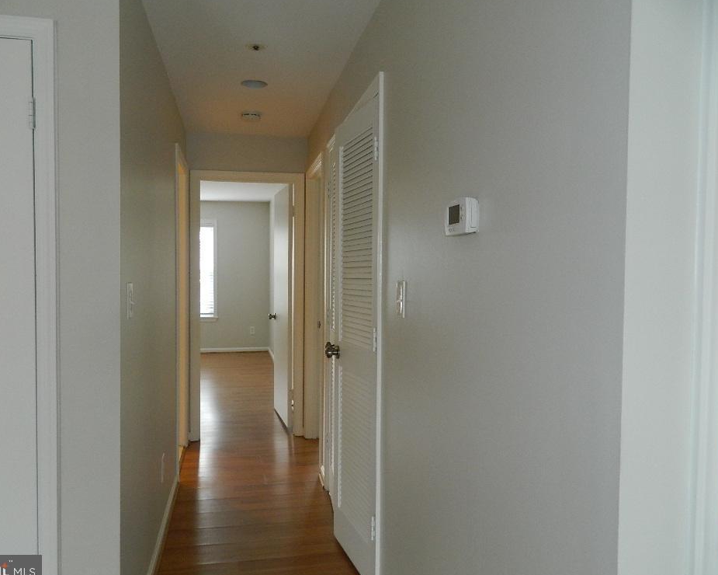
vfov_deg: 53.2
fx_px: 574
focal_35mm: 27
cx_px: 342
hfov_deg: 64.0
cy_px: 288
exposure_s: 1/30
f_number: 3.1
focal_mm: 4.5
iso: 200
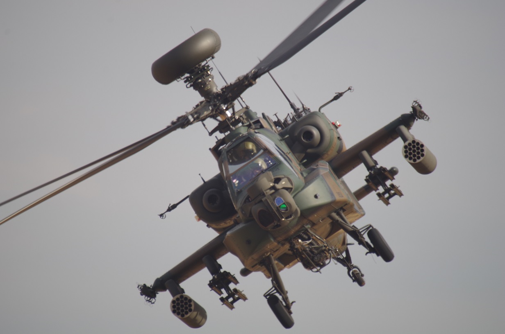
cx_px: 252
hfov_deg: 2.8
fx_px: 10499
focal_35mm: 750
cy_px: 167
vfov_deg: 1.8
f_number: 6.7
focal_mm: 500
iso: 200
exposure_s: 1/500
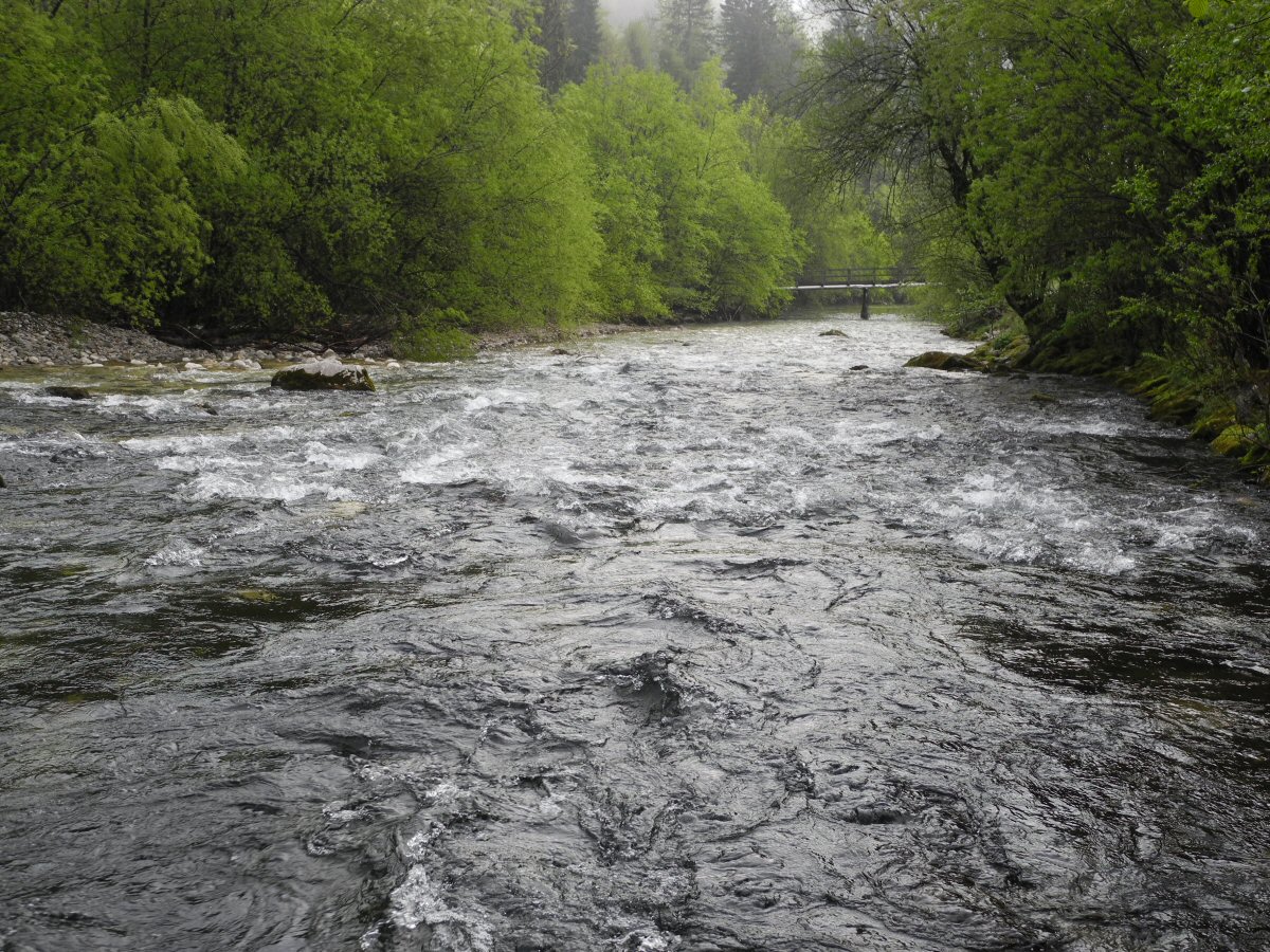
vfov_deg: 35.1
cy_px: 476
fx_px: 1504
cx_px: 635
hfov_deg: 45.8
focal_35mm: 41
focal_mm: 8.8
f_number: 3.2
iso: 114
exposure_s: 1/250
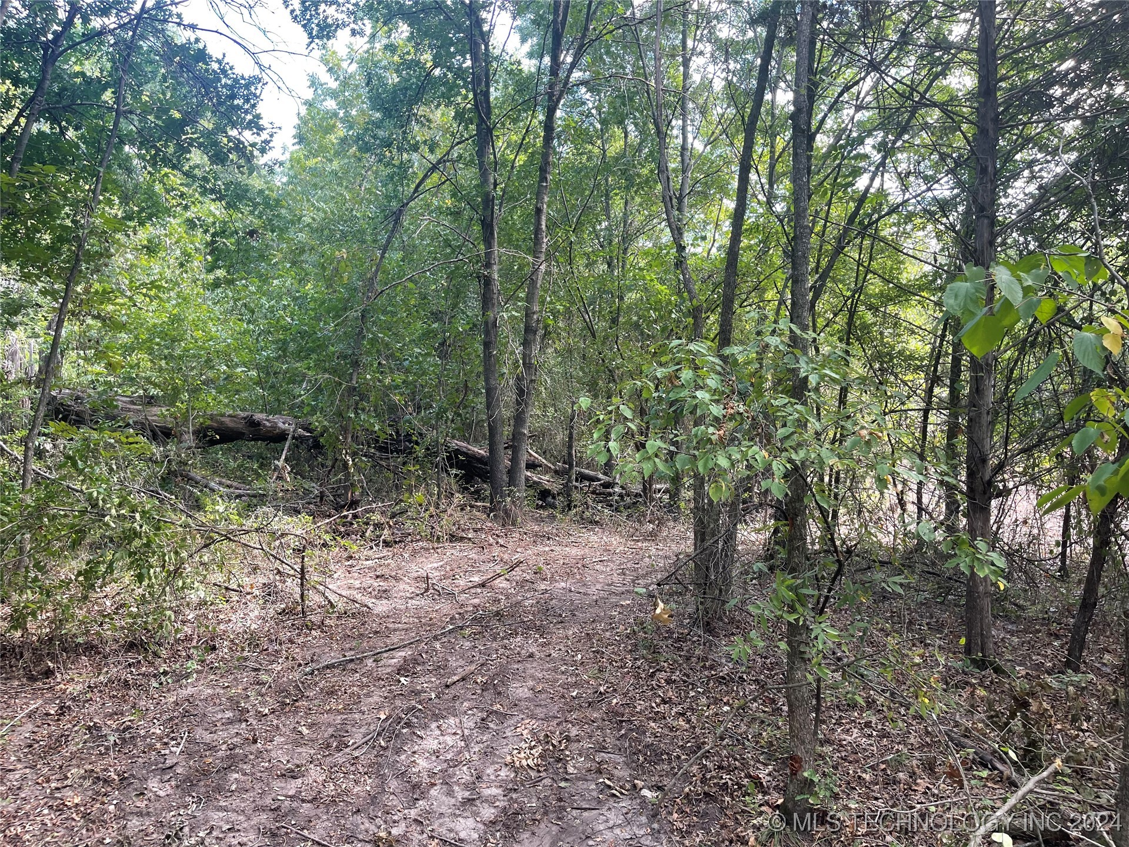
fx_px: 815
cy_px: 424
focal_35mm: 25
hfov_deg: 69.4
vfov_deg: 54.9
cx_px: 564
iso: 50
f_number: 1.6
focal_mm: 5.1
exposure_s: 1/121
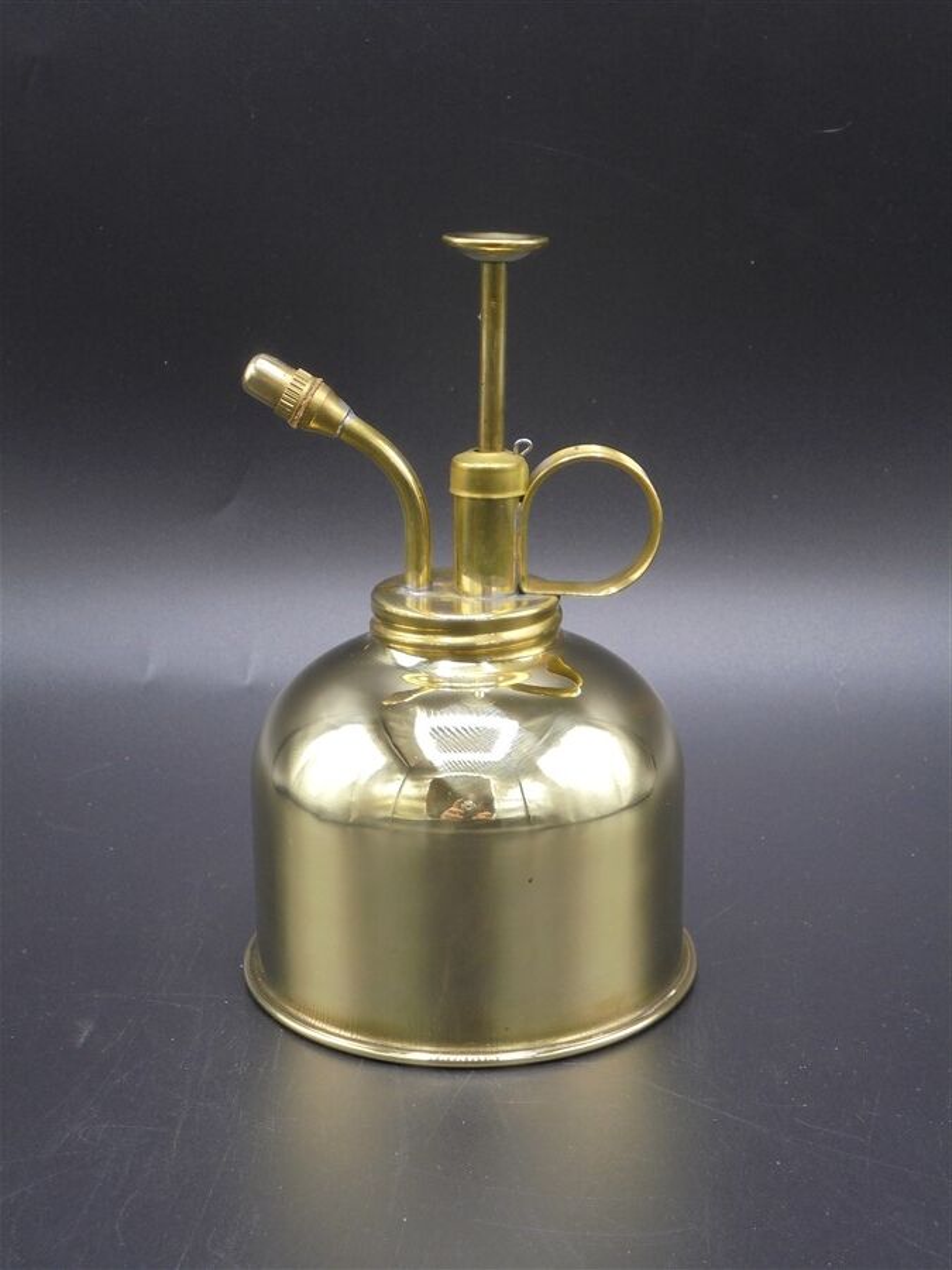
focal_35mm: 56
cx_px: 476
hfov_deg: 26.1
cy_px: 635
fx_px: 2053
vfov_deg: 34.3
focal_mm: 10.1
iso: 100
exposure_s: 1/40
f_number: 5.2
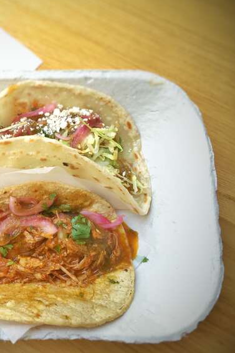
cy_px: 174
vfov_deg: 47.4
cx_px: 20
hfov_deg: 31.0
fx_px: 401
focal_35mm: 41
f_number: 2.2
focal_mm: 4.15
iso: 40
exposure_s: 1/120
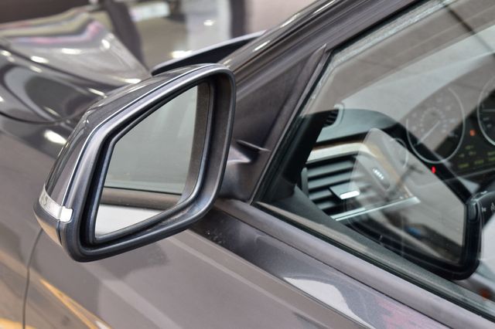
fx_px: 989
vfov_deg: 18.9
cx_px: 248
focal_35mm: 72
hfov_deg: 28.1
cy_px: 164
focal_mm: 48
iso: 400
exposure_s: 1/30
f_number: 7.1
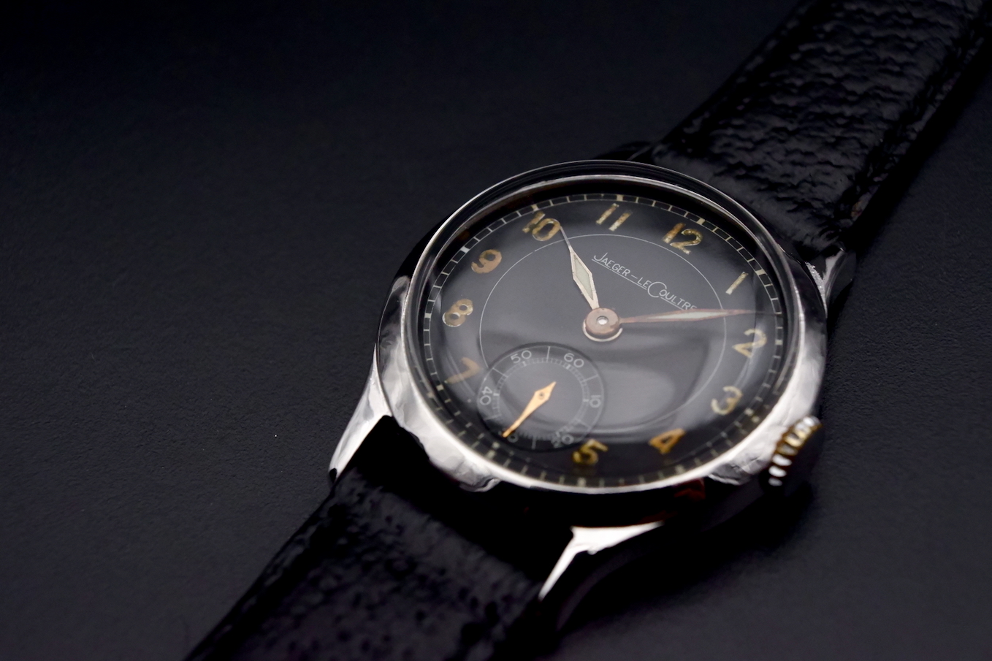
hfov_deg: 35.6
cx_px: 496
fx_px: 1543
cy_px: 330
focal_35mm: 56
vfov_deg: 24.2
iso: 6400
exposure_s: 1/4000
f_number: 8
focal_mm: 37.4
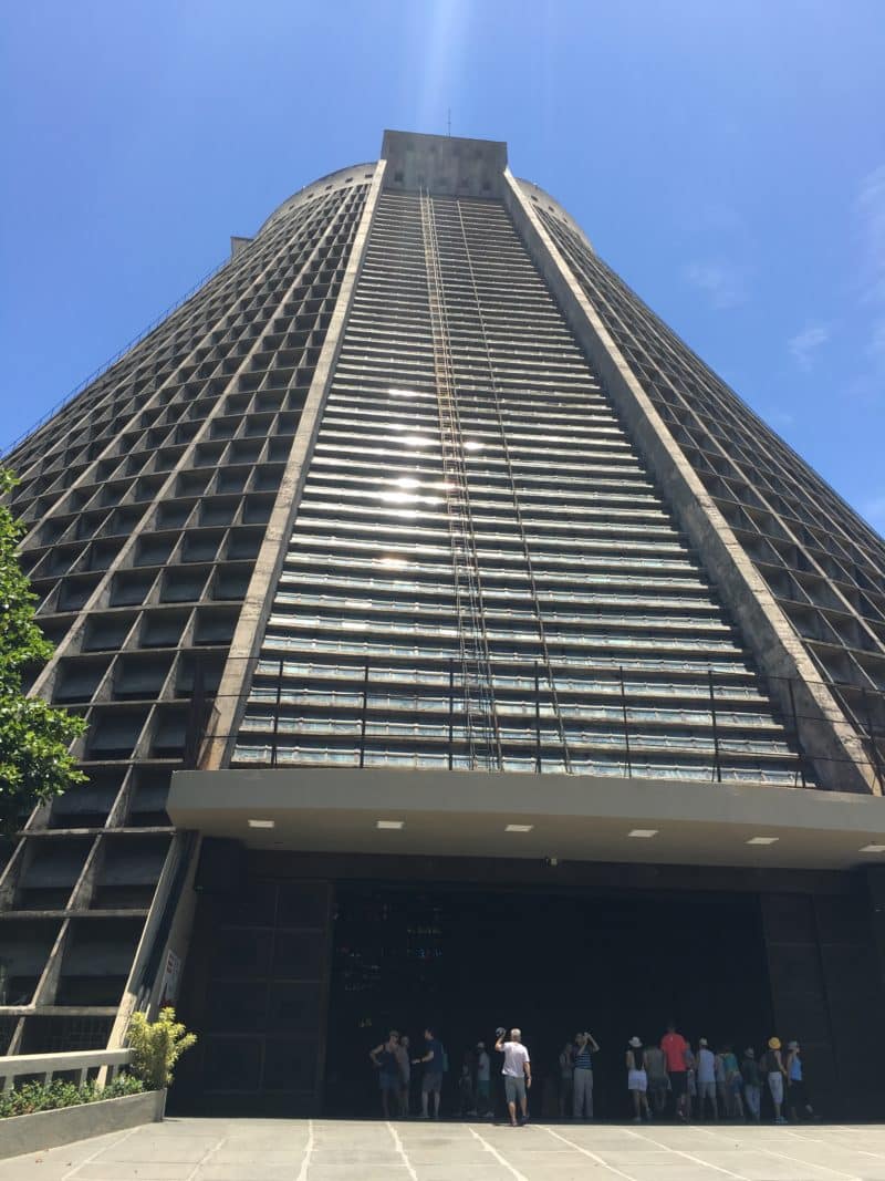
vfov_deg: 61.7
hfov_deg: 48.2
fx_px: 989
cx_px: 442
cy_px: 590
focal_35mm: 29
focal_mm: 4.15
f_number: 2.2
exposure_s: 1/1054
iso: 25
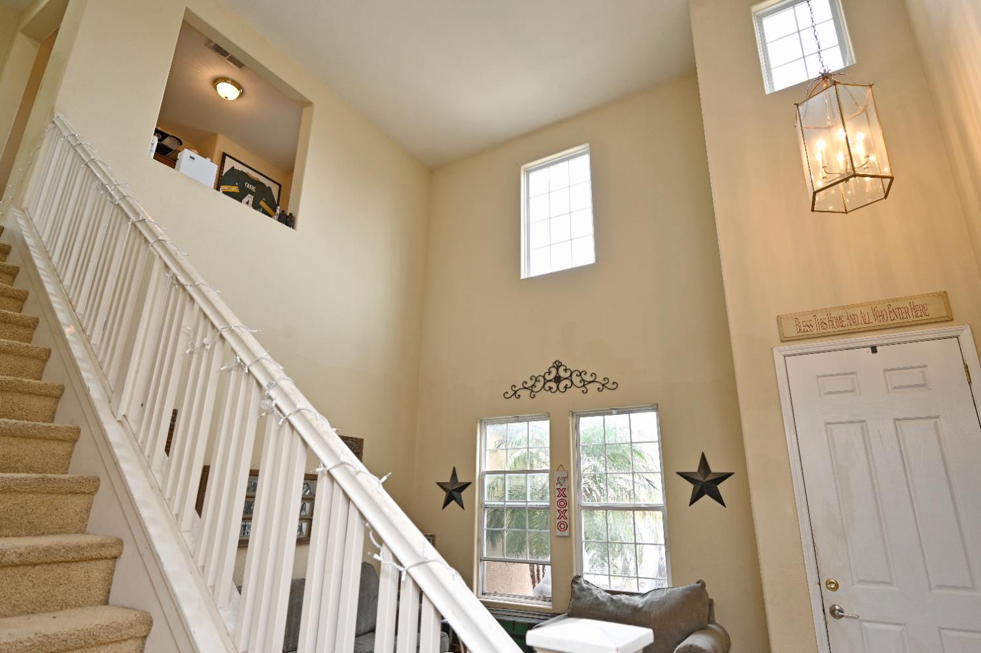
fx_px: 531
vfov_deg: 63.1
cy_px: 326
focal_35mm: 20
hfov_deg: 85.5
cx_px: 490
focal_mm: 19.5
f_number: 4
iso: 280
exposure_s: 1/60
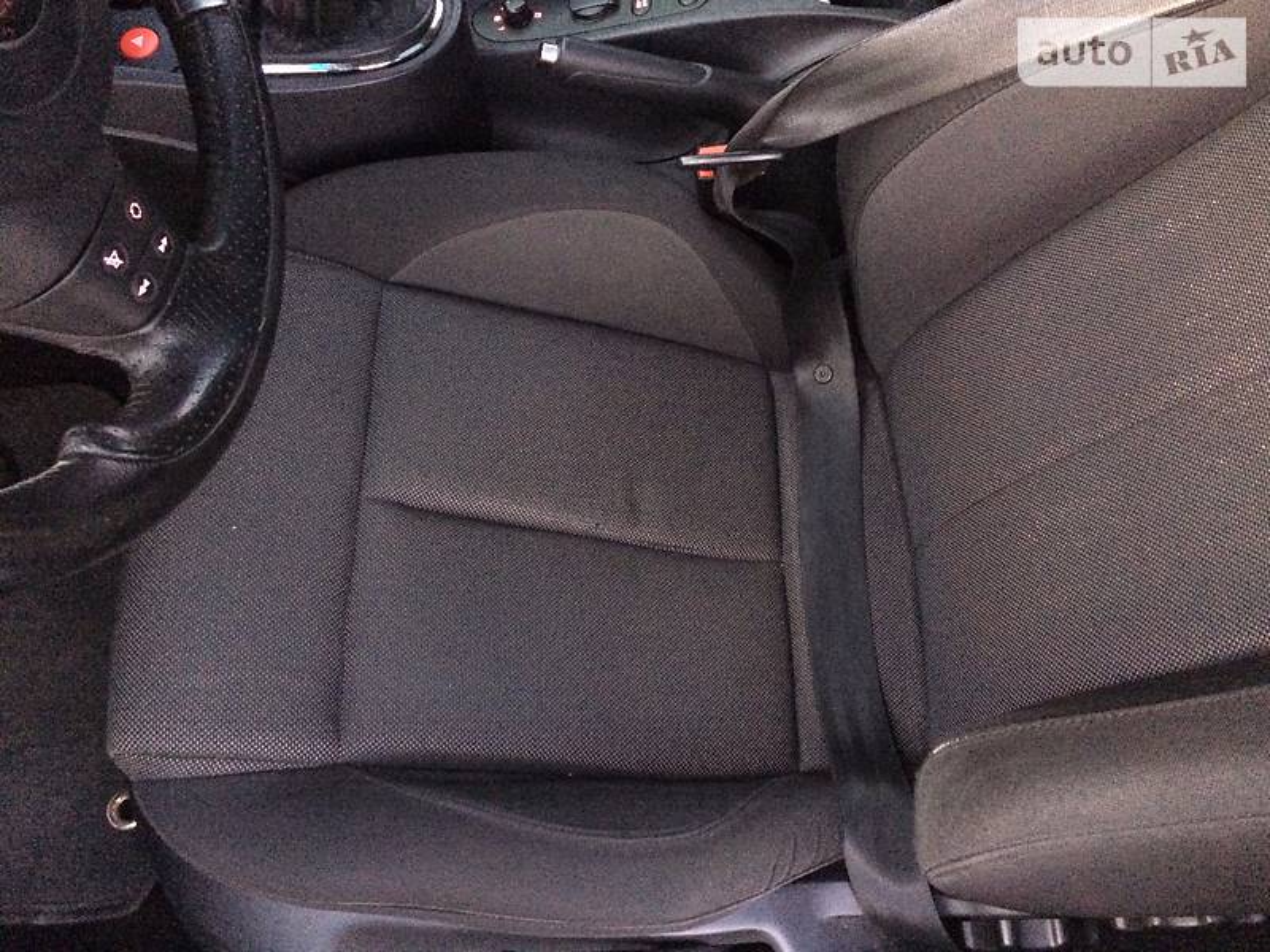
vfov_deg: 48.2
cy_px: 476
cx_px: 635
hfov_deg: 61.7
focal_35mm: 29
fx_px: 1064
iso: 800
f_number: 2.2
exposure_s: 1/17
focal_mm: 4.2
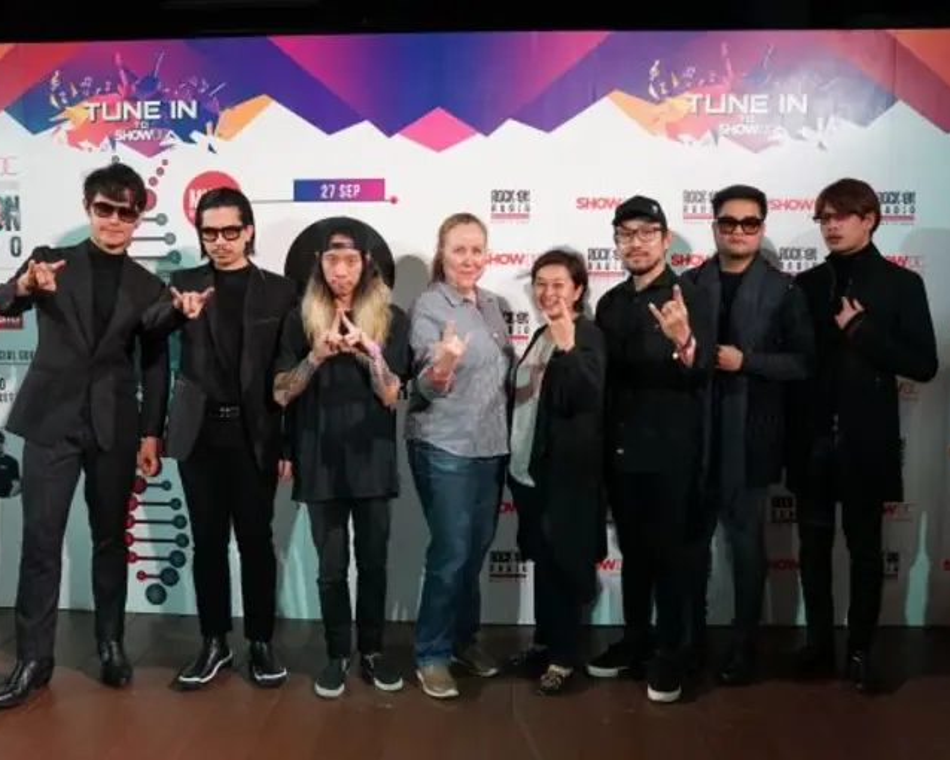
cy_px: 386
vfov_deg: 47.1
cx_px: 466
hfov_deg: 57.2
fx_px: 871
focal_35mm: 31
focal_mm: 27
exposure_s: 1/400
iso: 3200
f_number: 3.5
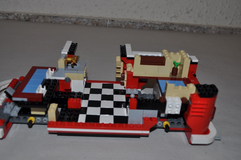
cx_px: 120
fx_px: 261
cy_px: 80
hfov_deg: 49.6
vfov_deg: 34.1
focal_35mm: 39
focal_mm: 26
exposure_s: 1/30
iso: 200
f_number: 5.6
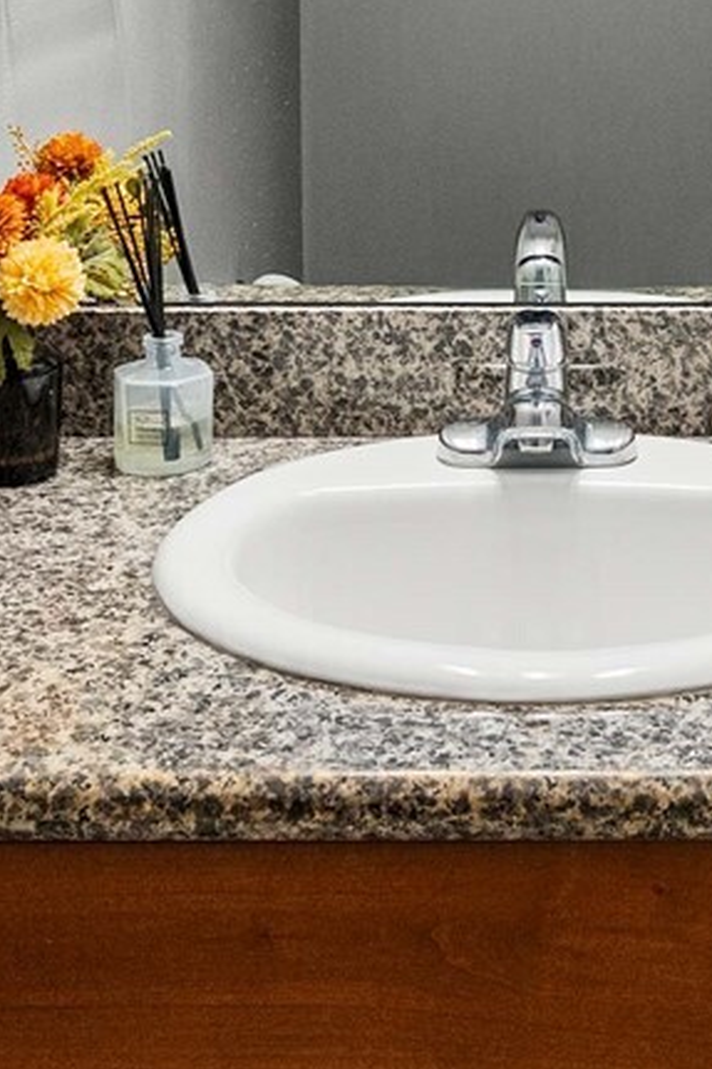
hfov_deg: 22.6
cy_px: -77
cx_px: 589
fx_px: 1752
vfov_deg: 30.7
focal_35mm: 59
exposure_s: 1/60
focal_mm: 15
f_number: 7.1
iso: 200
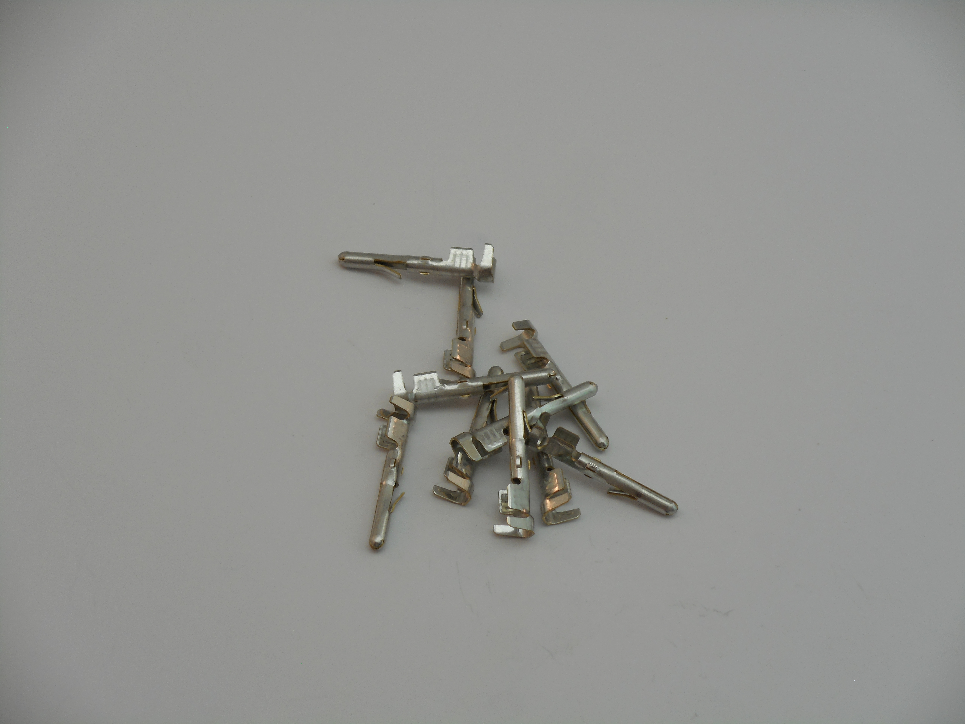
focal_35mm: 102
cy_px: 362
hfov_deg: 19.3
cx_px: 482
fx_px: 2843
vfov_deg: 14.5
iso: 80
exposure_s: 1/60
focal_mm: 18.2
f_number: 5.8
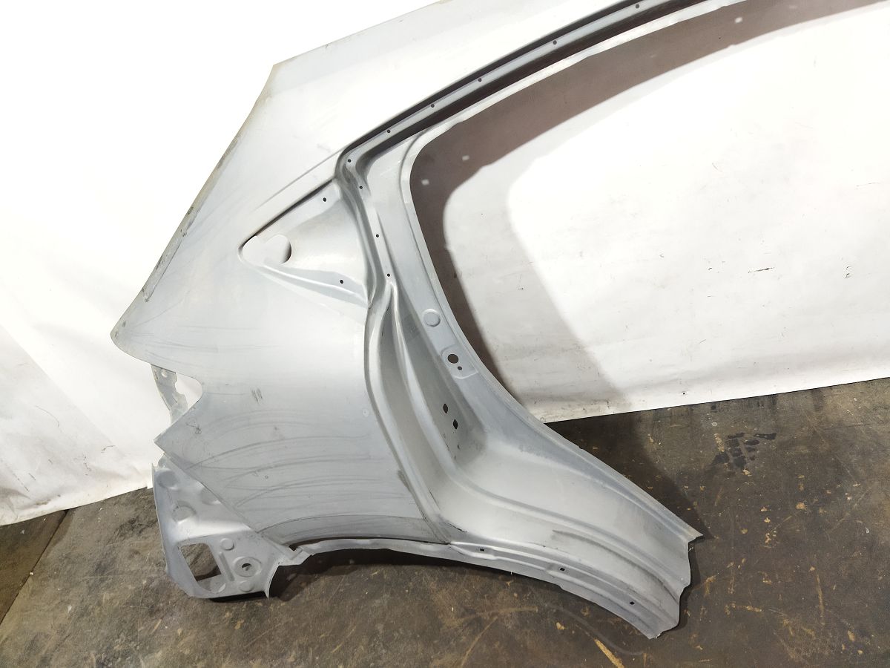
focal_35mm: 27
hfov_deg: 65.3
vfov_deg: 51.4
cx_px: 445
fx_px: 694
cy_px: 334
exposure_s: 1/50
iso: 381
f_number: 1.79
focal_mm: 4.71
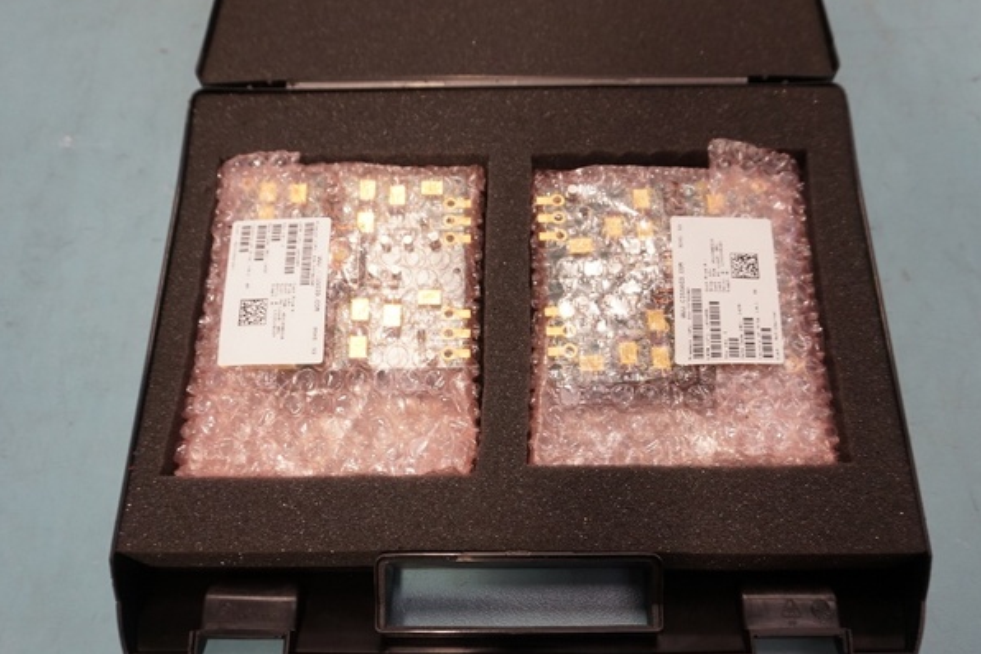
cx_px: 510
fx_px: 790
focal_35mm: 29
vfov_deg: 44.7
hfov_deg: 63.6
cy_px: 390
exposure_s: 1/60
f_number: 4
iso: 500
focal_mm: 16
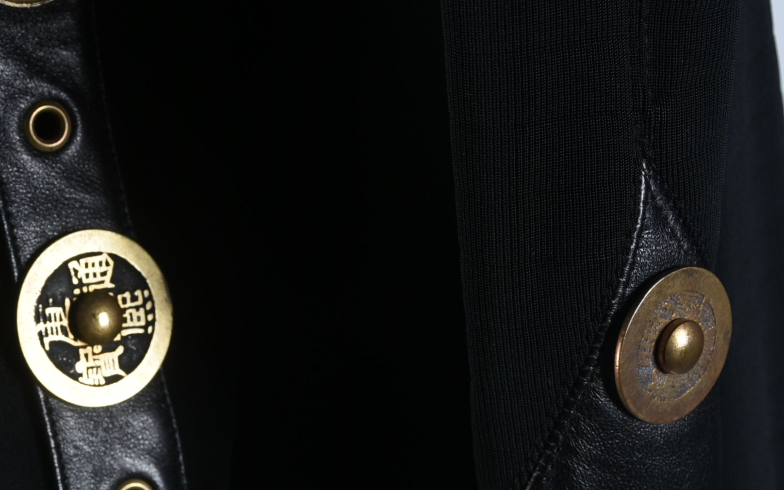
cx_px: 128
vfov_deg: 11.0
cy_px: 399
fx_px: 2543
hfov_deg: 17.3
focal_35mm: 119
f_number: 10
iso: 200
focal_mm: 42
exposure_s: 1/125
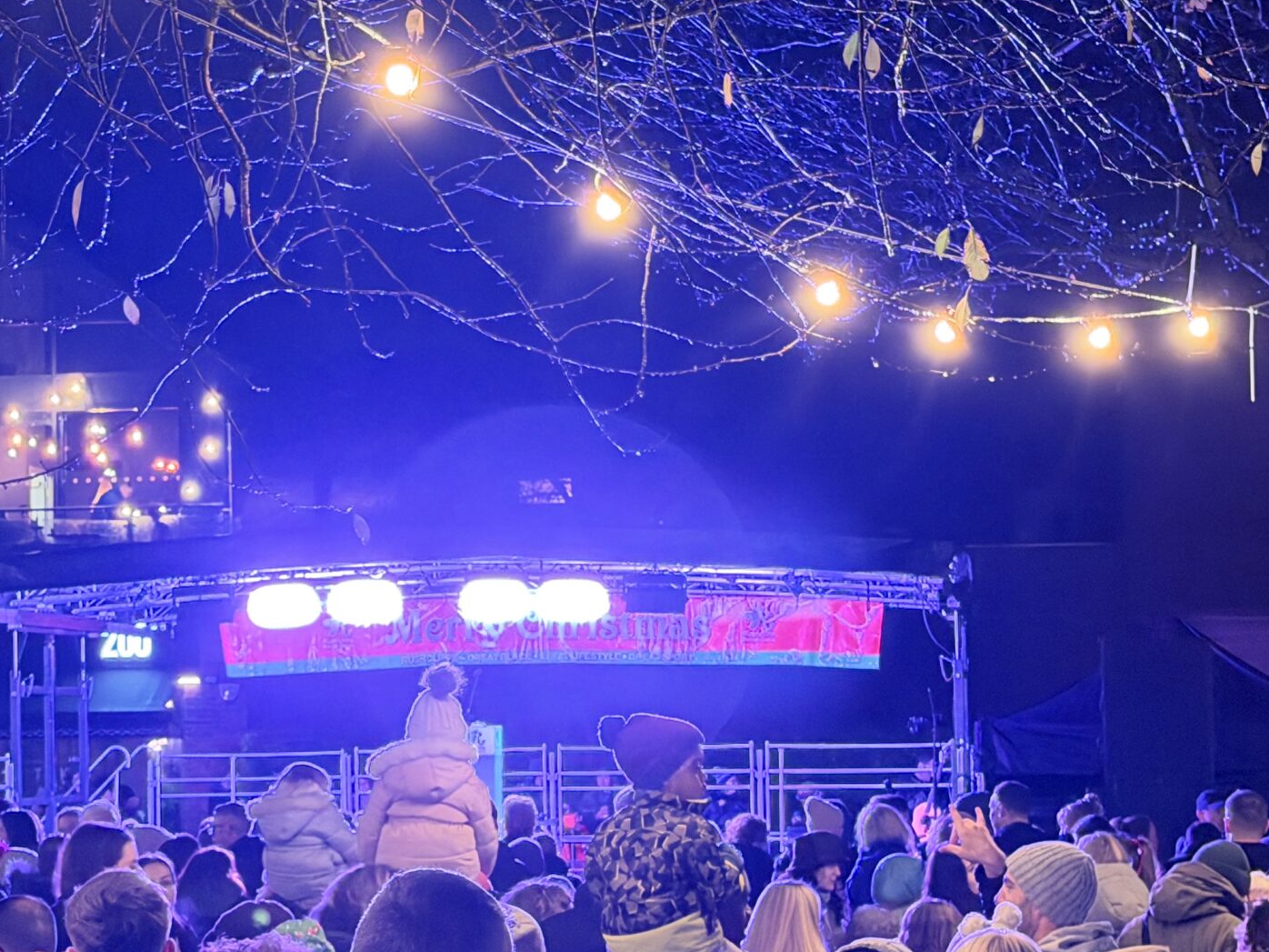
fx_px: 3226
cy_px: 603
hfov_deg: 22.2
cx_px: 531
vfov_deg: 16.8
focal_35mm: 88
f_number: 1.78
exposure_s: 1/39
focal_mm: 6.76
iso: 500
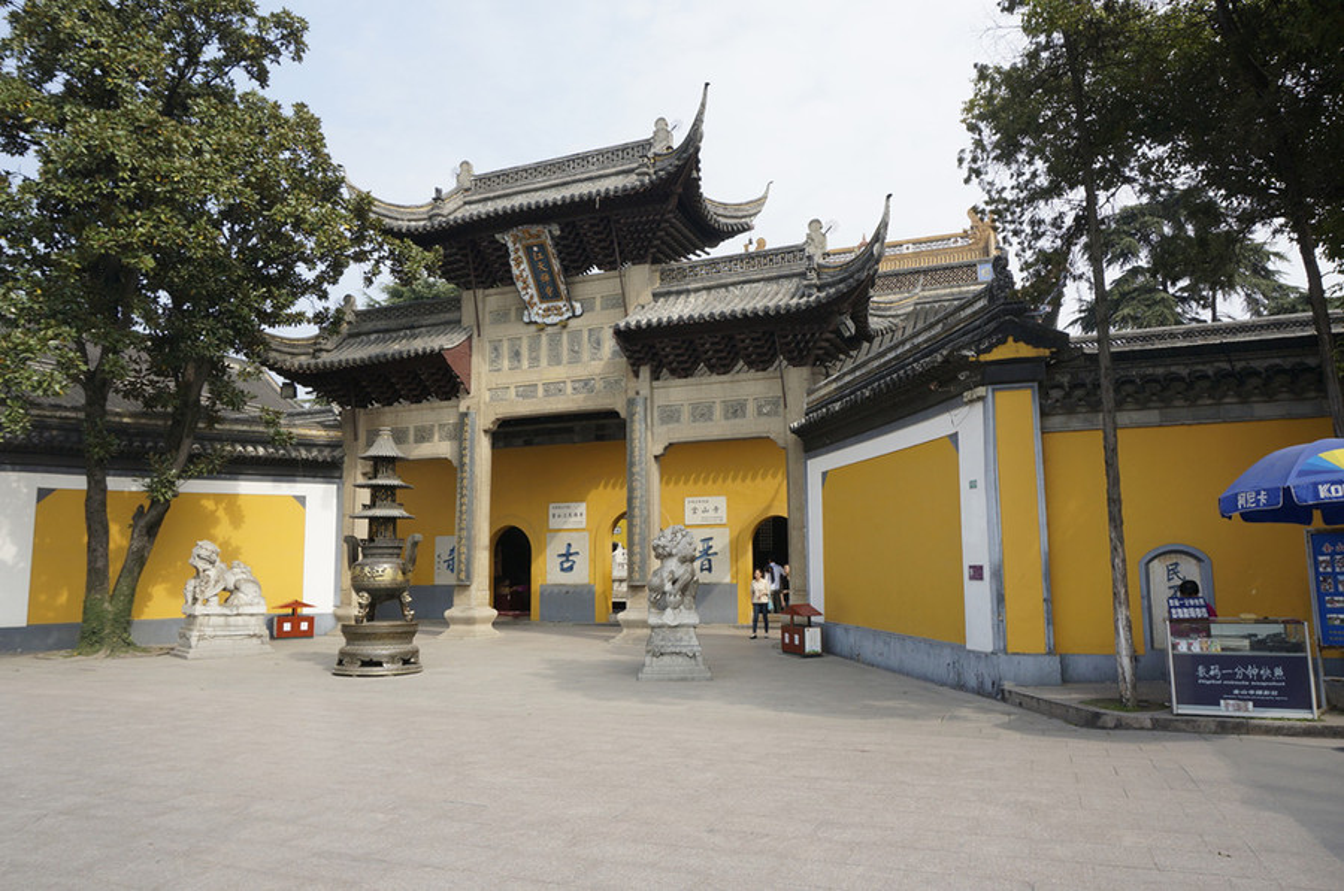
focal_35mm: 24
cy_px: 446
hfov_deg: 73.8
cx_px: 672
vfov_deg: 53.0
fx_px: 895
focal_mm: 16
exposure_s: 1/200
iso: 200
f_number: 9
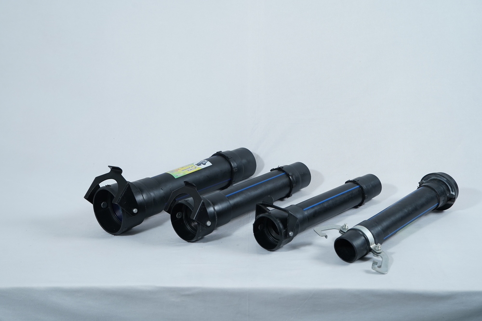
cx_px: 241
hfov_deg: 36.9
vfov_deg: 25.1
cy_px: 160
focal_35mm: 54
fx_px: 723
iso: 500
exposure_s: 1/100
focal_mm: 54
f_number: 8
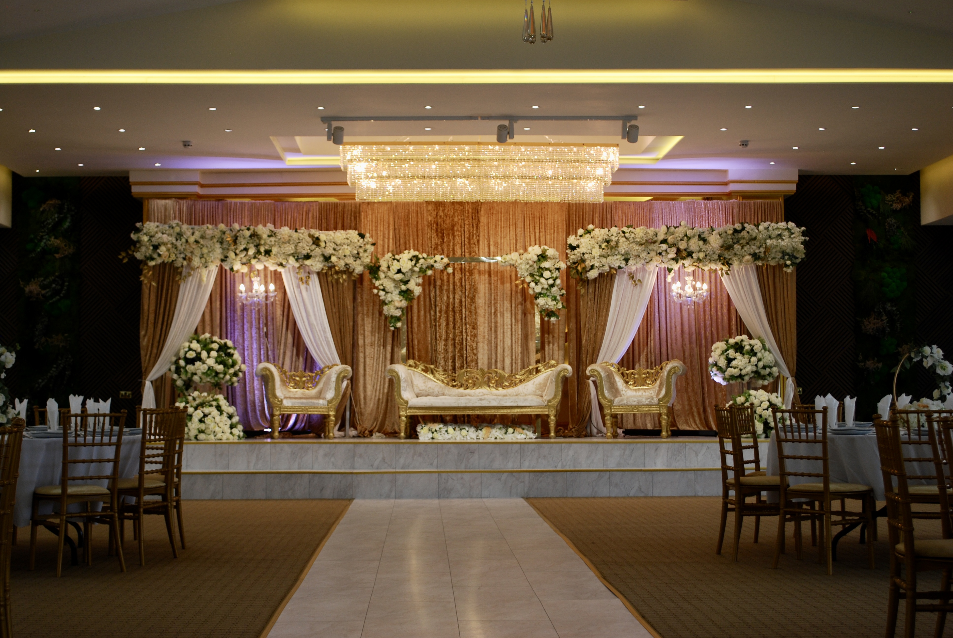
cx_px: 476
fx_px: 1511
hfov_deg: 35.0
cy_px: 319
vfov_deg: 23.8
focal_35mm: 57
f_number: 5.3
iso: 200
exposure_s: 1/50
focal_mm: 38
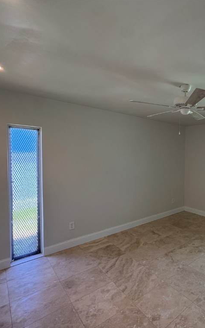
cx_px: 178
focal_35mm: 20
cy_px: 164
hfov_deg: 53.5
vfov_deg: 85.1
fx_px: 179
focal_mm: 2.22
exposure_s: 1/120
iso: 200
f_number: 2.2
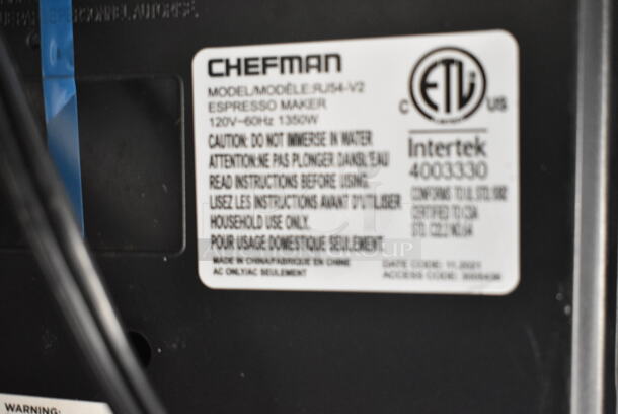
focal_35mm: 46
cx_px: 309
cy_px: 207
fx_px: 799
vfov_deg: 29.0
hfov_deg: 42.3
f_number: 4.2
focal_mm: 31
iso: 2200
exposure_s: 1/50
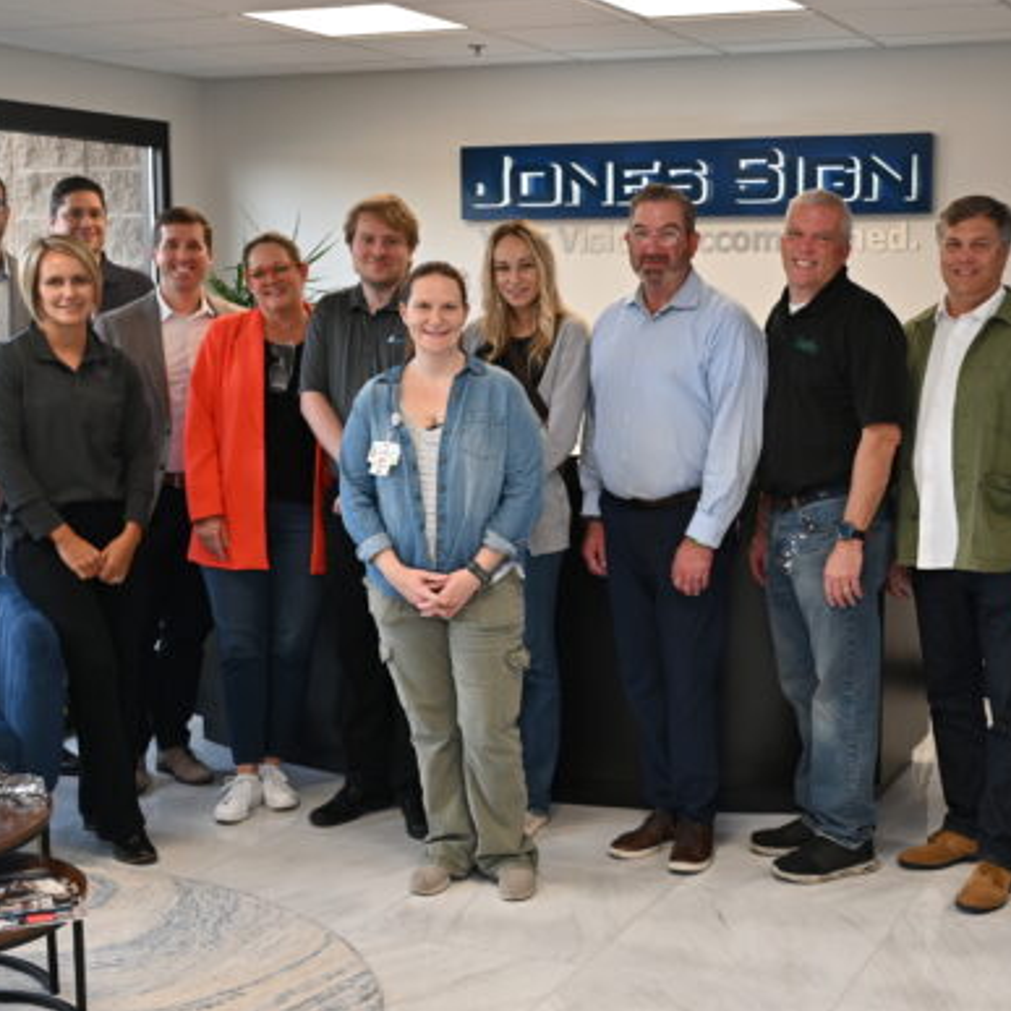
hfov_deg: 31.4
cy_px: 513
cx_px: 656
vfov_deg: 31.6
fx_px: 1784
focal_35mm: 54
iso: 250
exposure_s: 1/60
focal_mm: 32
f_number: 4
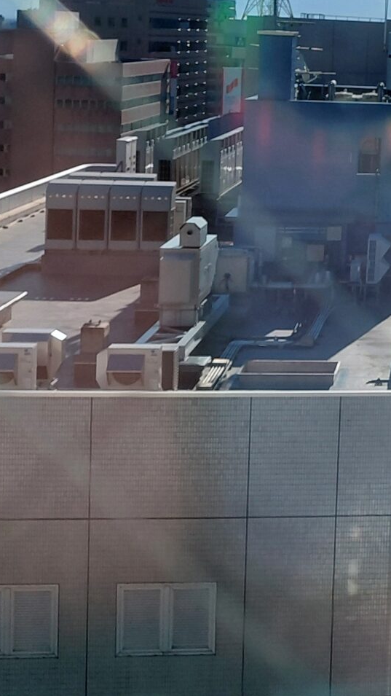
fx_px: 1346
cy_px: 87
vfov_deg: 28.0
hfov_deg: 14.6
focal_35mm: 73
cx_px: 690
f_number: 1.8
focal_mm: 4.69
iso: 50
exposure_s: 1/6460
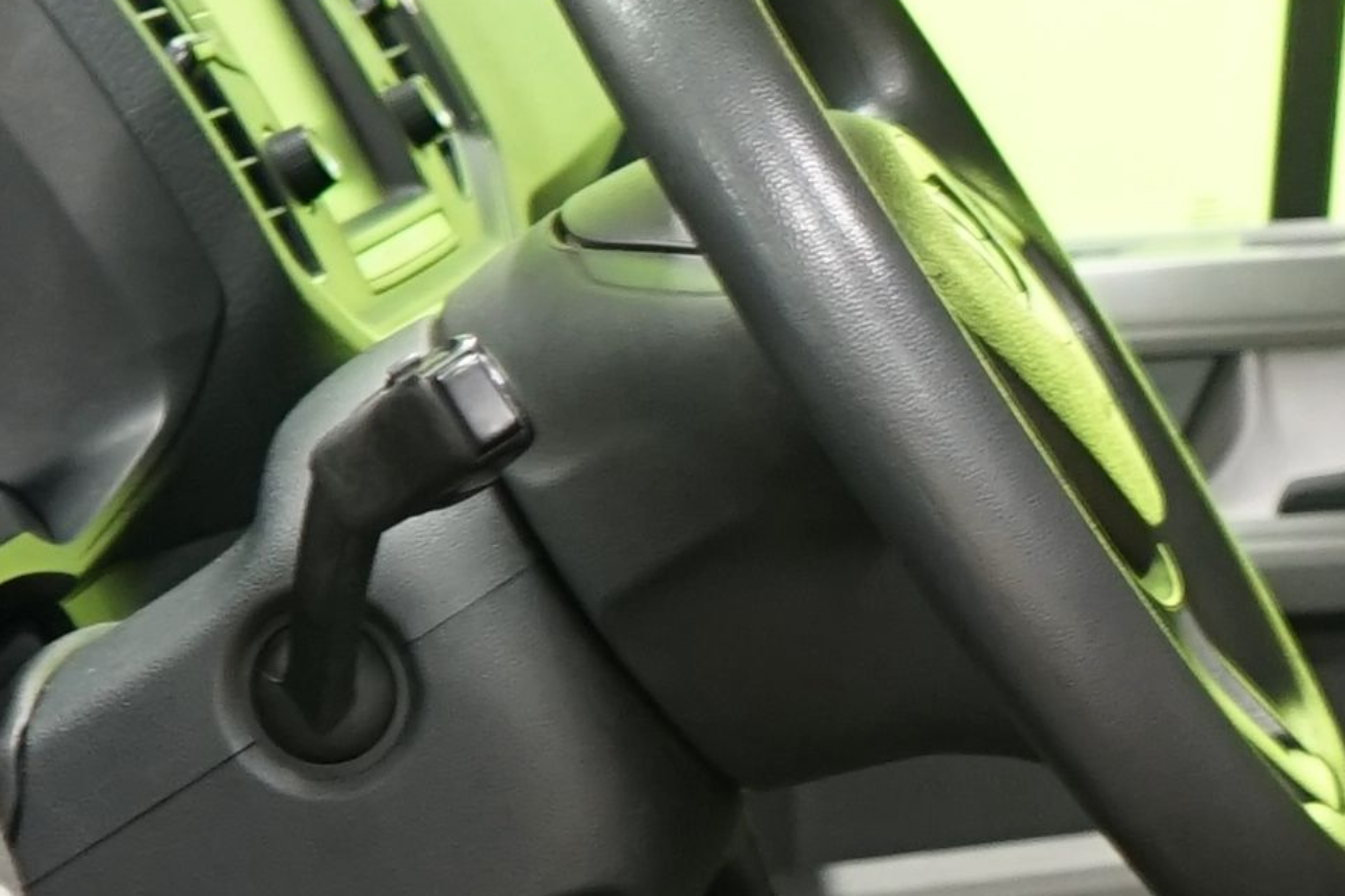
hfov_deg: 10.8
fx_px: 7023
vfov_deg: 7.3
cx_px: 1404
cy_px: 1017
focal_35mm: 188
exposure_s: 1/8
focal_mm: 30
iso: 800
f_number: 5
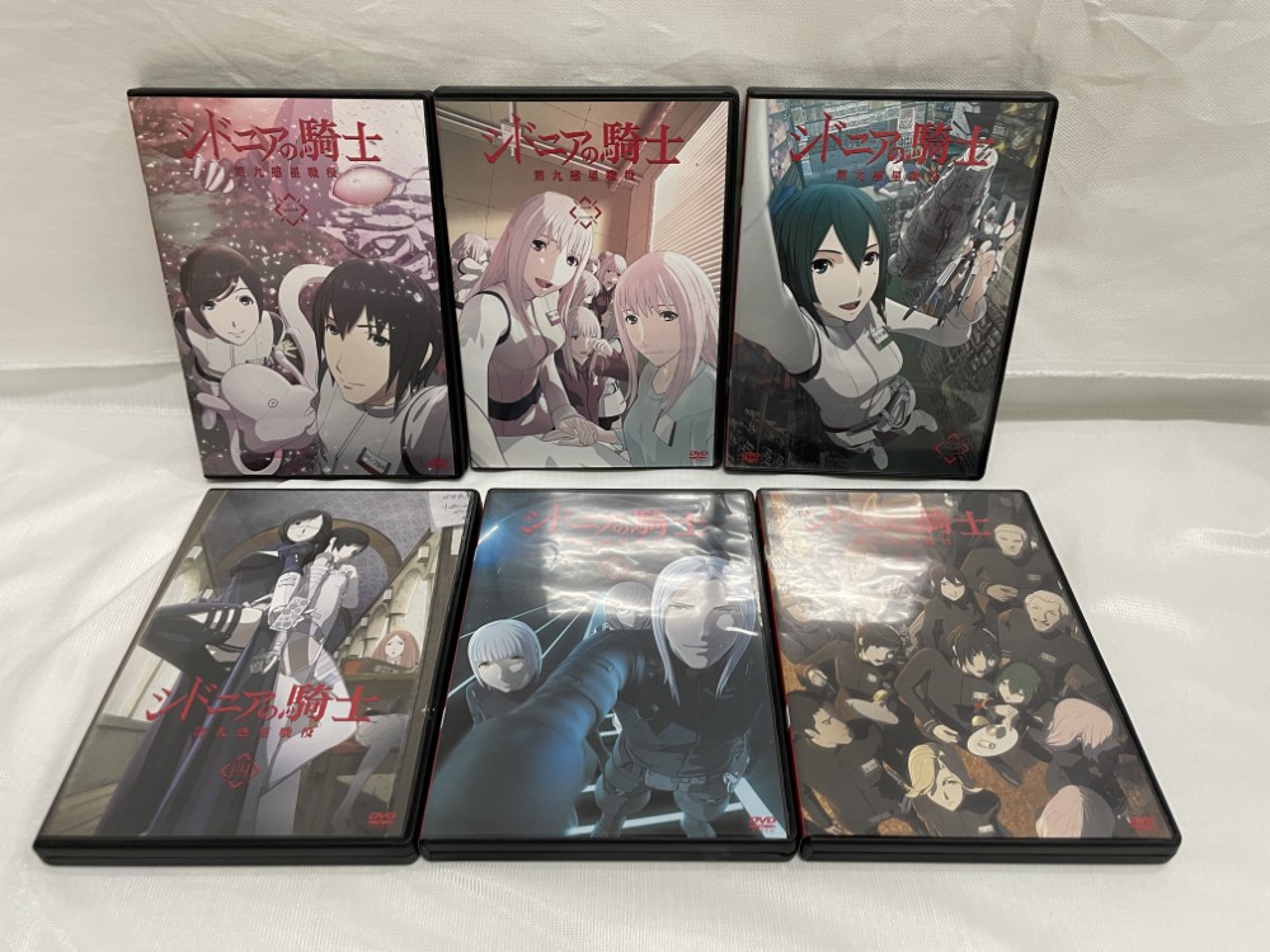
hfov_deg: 67.3
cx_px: 635
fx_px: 954
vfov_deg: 53.1
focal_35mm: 26
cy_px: 476
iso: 100
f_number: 1.6
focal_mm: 4.2
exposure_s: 1/50
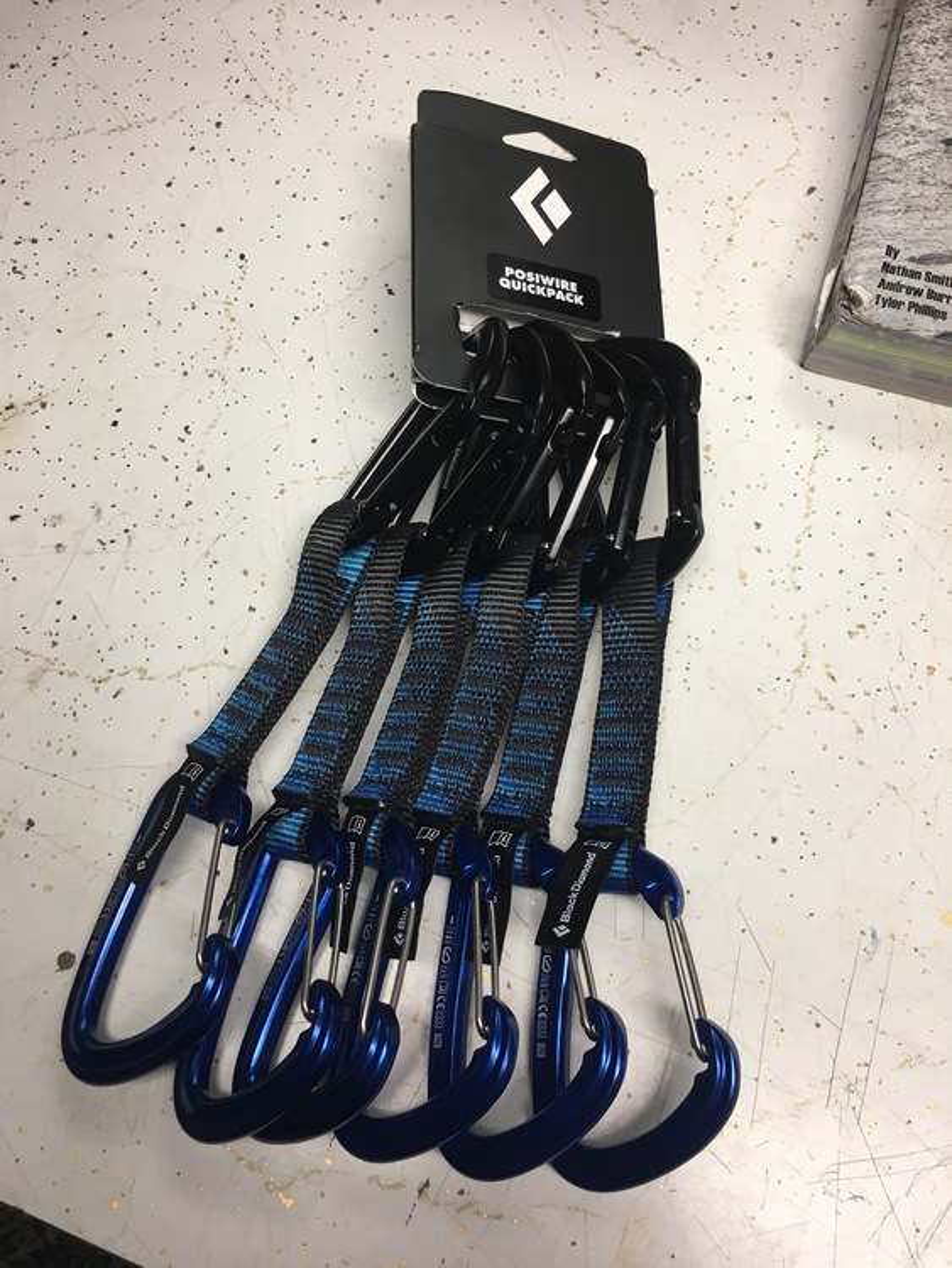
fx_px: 1063
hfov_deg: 48.3
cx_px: 476
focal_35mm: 29
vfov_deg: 61.6
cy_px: 634
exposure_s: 1/30
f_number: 2.2
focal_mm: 4.15
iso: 50
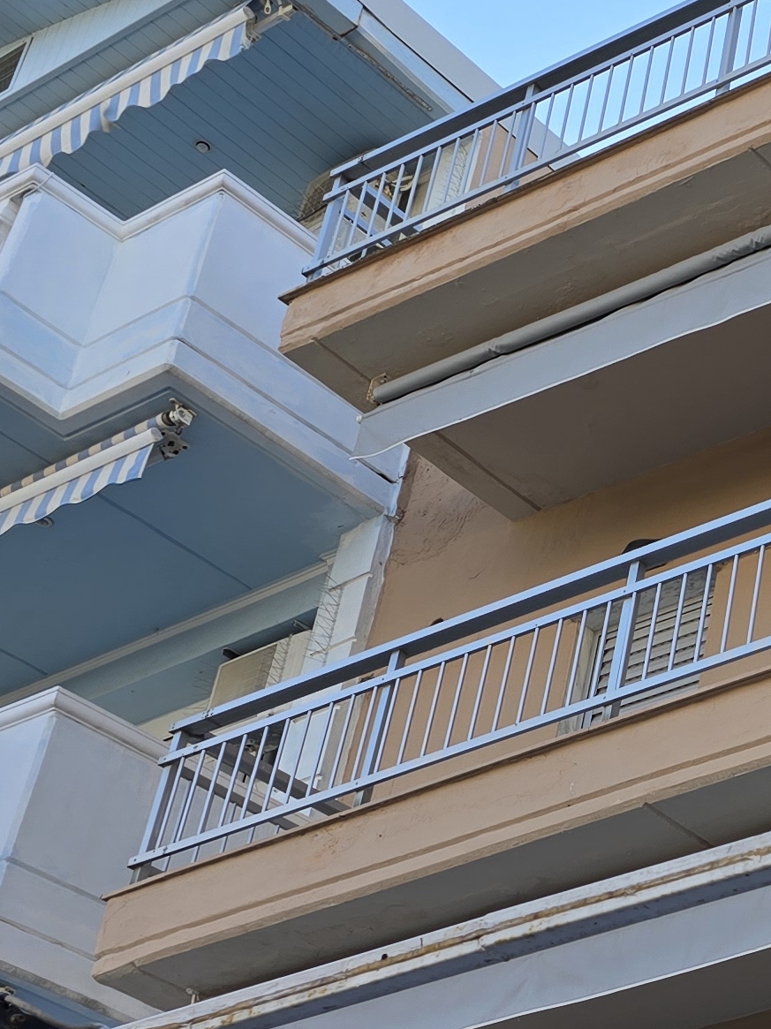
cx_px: 1249
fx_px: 2347
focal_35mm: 79
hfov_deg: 16.5
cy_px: 621
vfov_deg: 24.7
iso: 12
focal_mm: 6.3
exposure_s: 1/282
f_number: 1.7
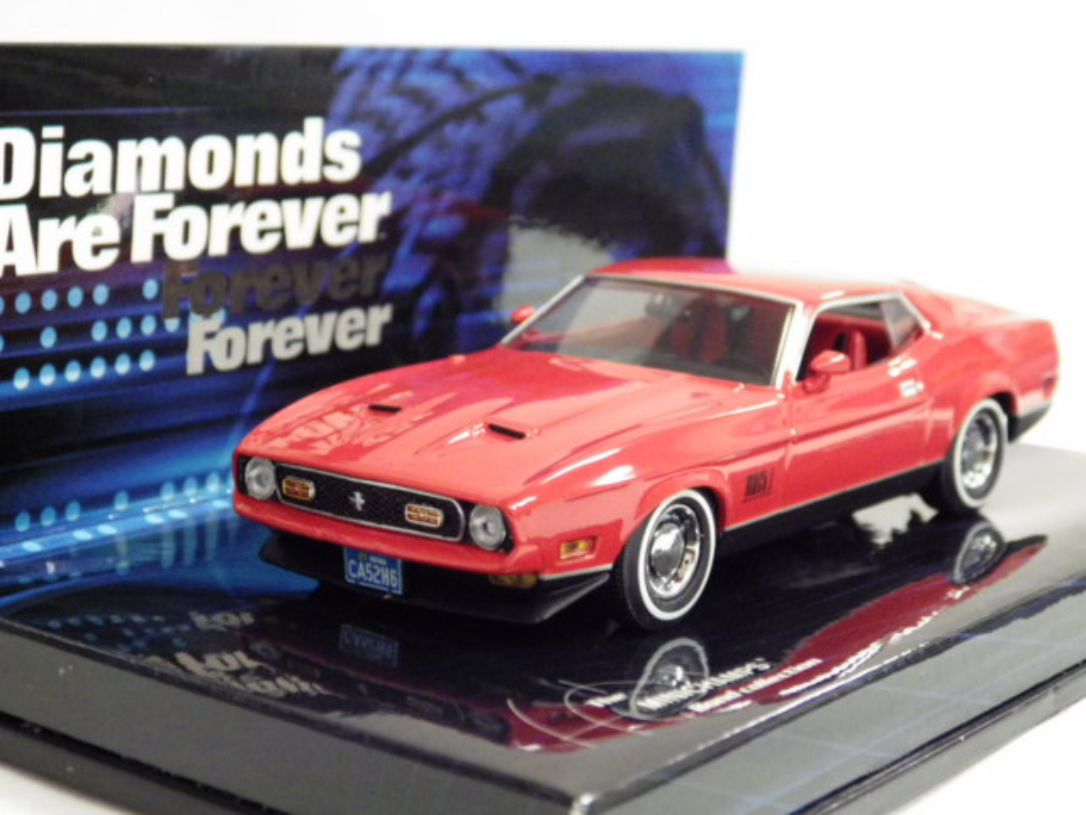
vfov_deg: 20.7
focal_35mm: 71
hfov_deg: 27.4
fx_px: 2227
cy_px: 408
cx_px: 543
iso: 1000
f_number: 4.2
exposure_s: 1/25
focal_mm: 12.8
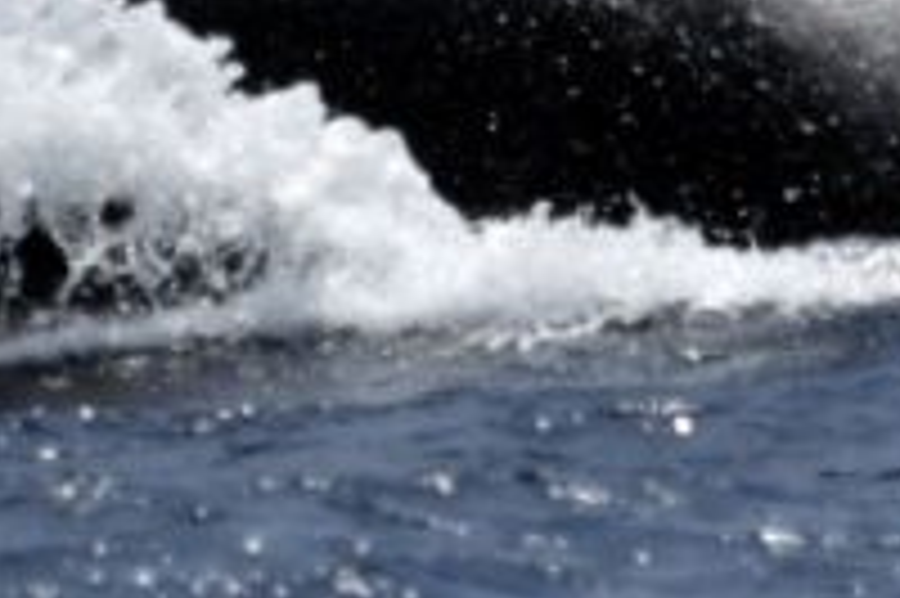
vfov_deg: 0.9
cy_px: -137
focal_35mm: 1558
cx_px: -45
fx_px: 38917
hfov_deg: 1.3
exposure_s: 1/8000
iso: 560
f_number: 6
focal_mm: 390
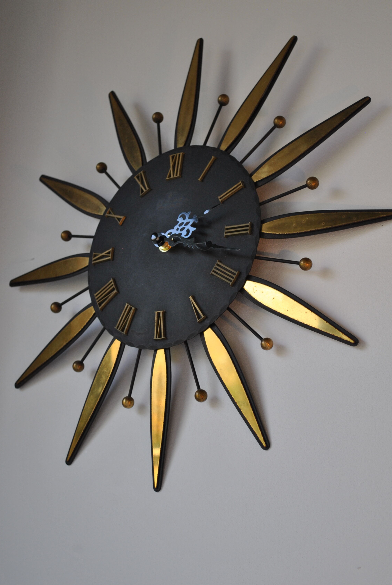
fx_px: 1287
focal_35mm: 79
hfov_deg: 17.3
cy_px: 291
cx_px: 201
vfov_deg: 25.6
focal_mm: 46
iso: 200
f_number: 5.3
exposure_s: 1/60
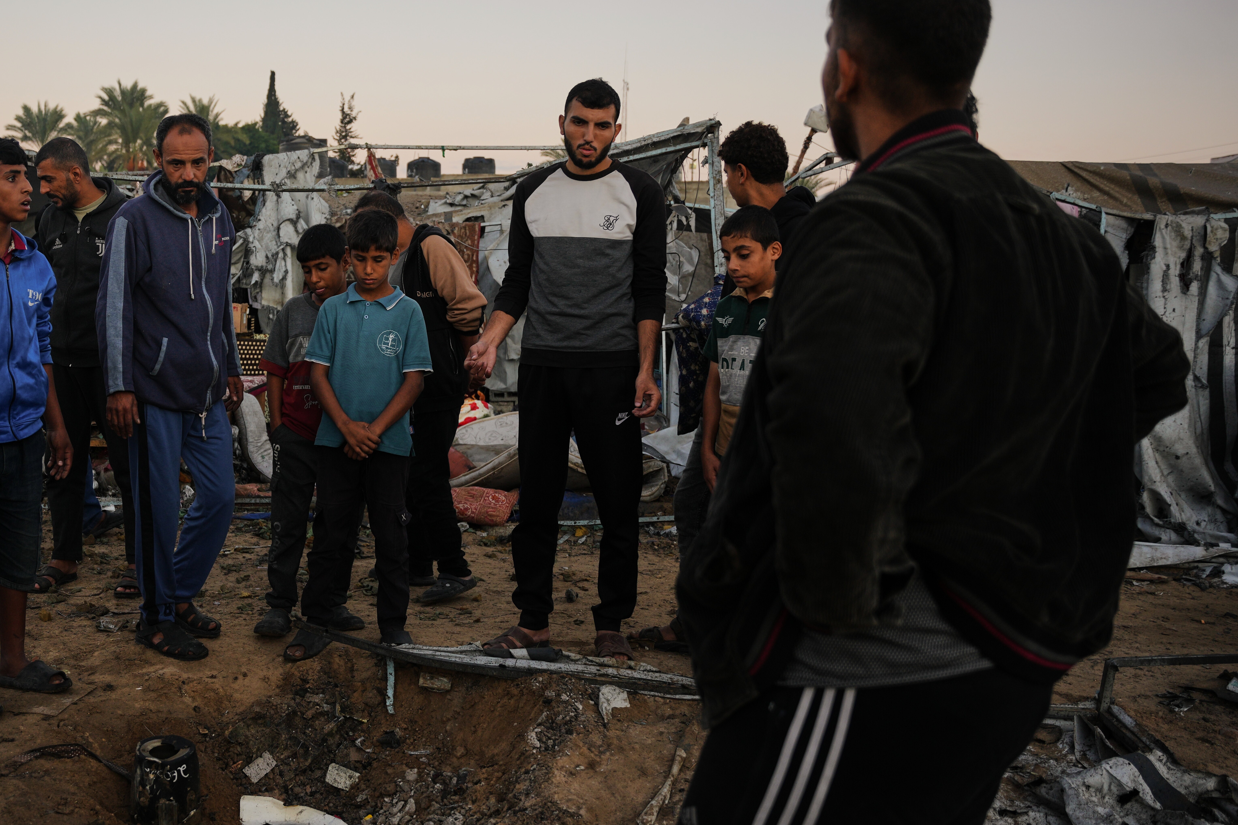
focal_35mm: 34
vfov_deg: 38.8
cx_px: 380
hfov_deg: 54.3
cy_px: 465
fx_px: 1169
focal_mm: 24
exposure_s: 1/200
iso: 200
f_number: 2.8
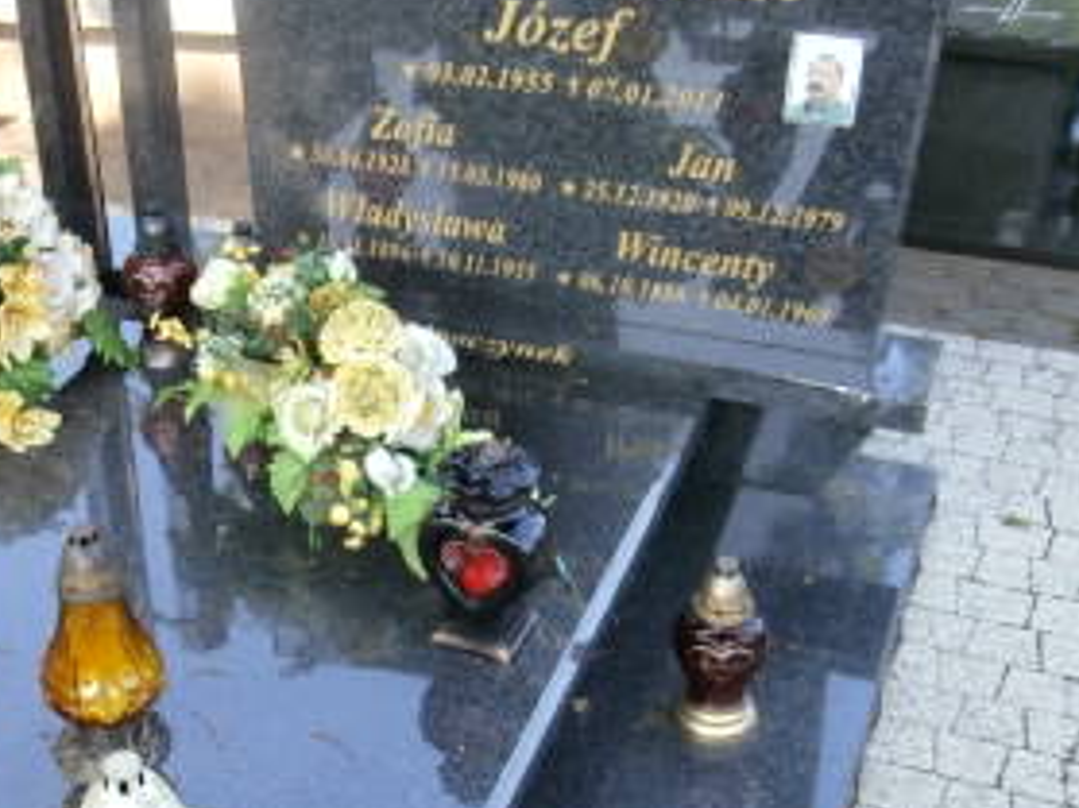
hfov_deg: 34.4
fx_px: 1714
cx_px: 309
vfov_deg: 26.3
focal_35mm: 55
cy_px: 557
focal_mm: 4.2
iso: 100
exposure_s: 1/125
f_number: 3
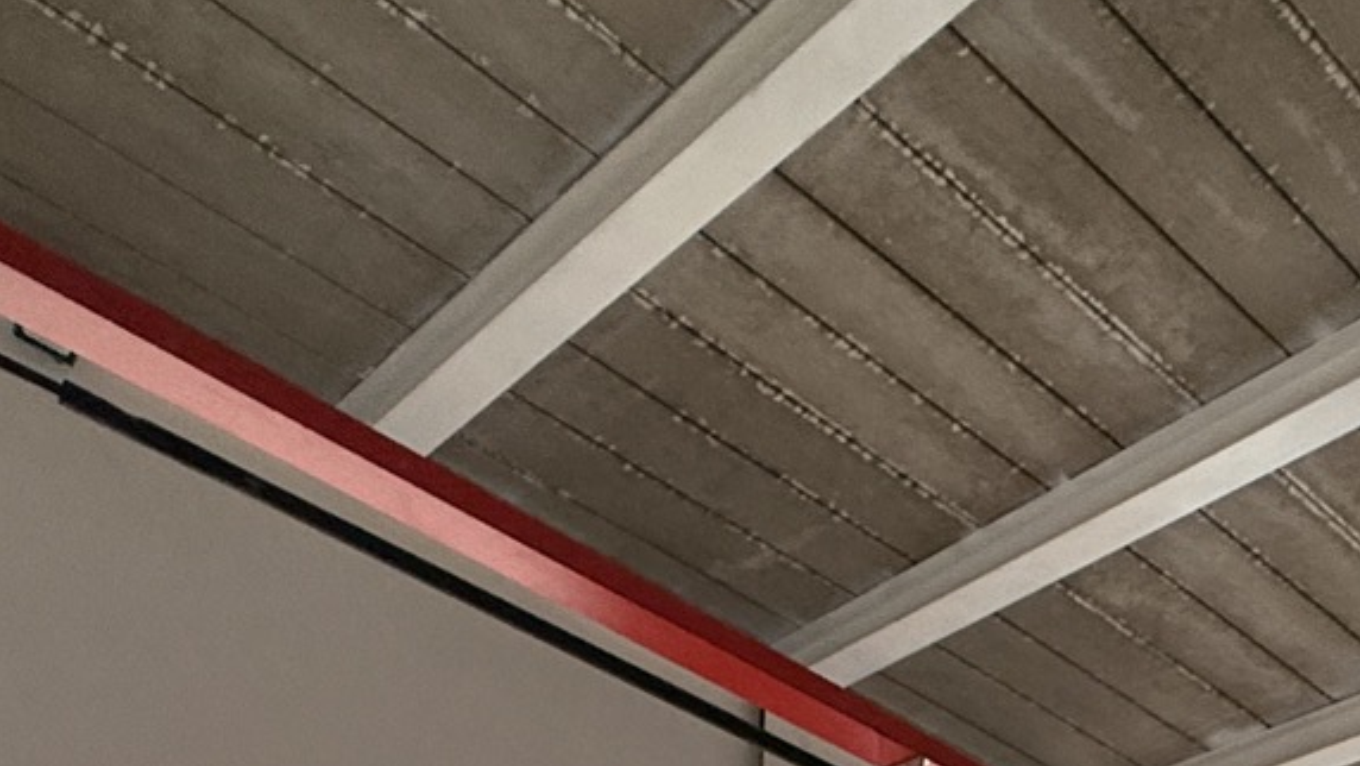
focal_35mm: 48
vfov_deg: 17.1
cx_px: 996
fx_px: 1731
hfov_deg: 41.8
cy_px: 1589
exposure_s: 1/100
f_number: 2.2
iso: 320
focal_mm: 2.22
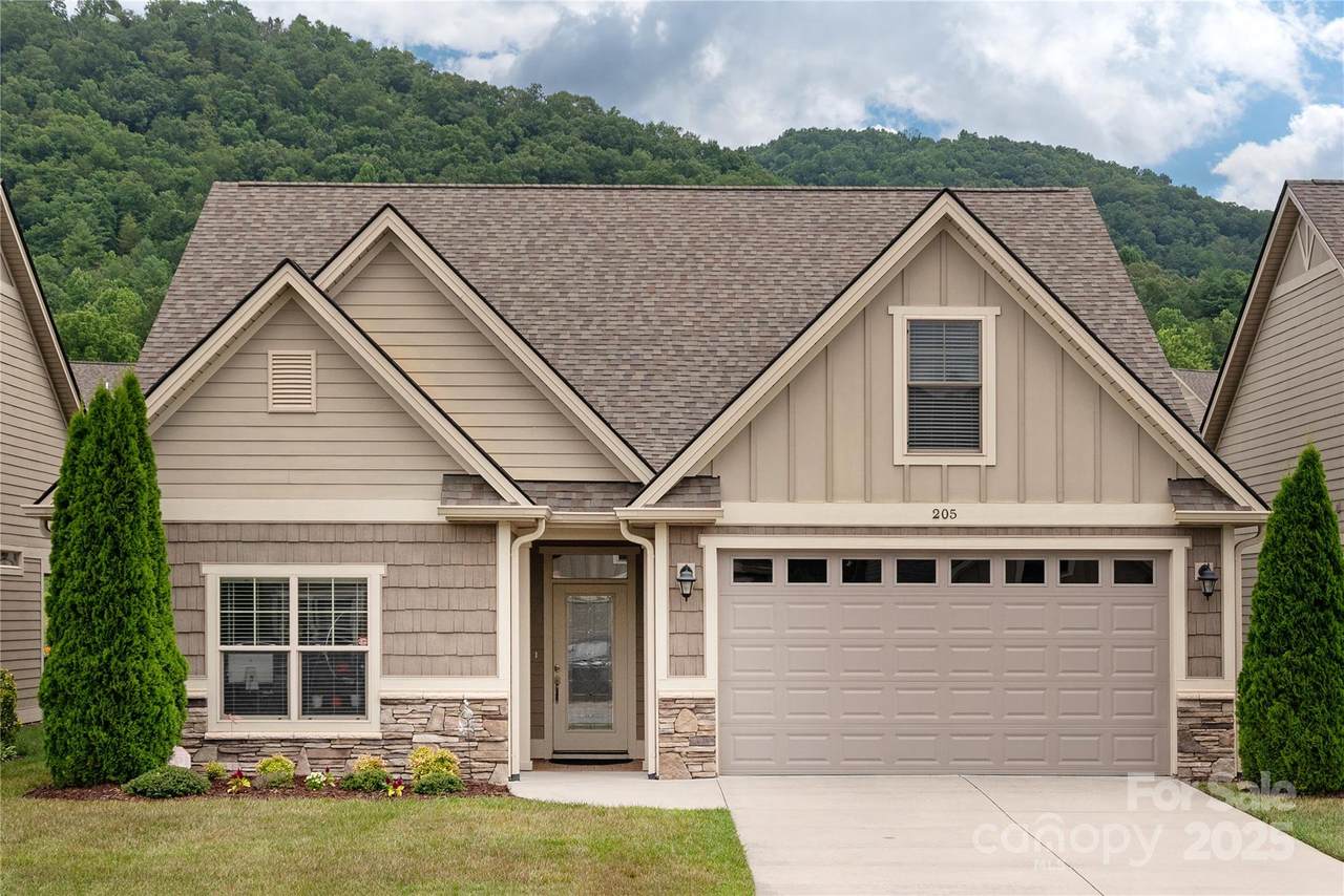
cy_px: 448
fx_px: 1307
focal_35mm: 35
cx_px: 672
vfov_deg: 37.9
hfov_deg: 54.4
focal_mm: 35
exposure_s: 1/1000
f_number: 8
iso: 250
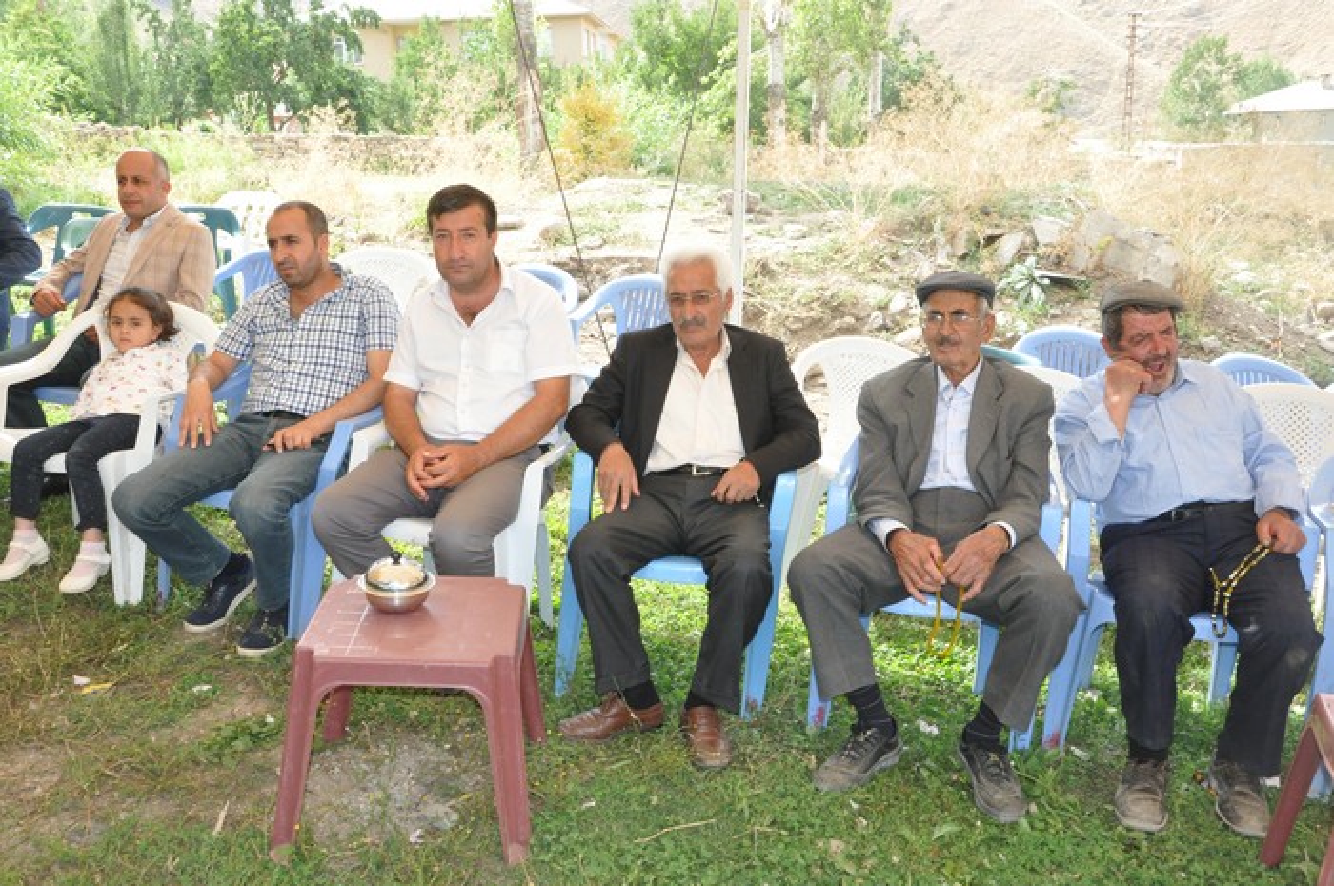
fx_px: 1221
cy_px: 443
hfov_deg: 57.3
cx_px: 667
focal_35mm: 33
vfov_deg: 39.9
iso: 1250
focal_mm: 22
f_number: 13
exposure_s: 1/200
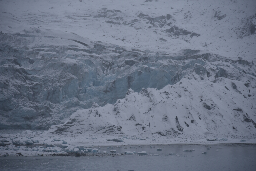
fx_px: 1280
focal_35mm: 180
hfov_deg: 11.4
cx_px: 128
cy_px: 86
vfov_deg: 7.6
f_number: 5.6
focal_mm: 180
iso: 160
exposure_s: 1/400
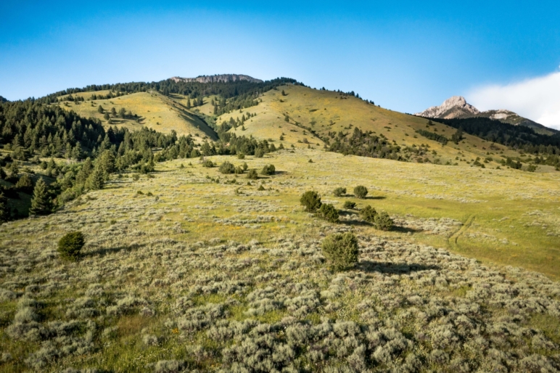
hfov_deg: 65.5
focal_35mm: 28
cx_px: 280
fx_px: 435
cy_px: 186
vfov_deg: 46.4
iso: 100
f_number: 10
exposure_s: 1/50
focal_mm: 10.26
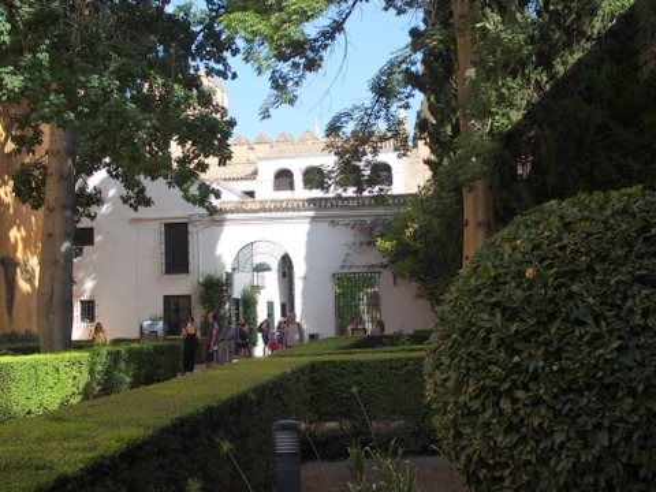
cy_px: 246
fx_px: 872
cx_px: 328
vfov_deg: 31.5
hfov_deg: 41.2
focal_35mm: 46
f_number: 3.5
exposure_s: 1/500
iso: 100
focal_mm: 9.8
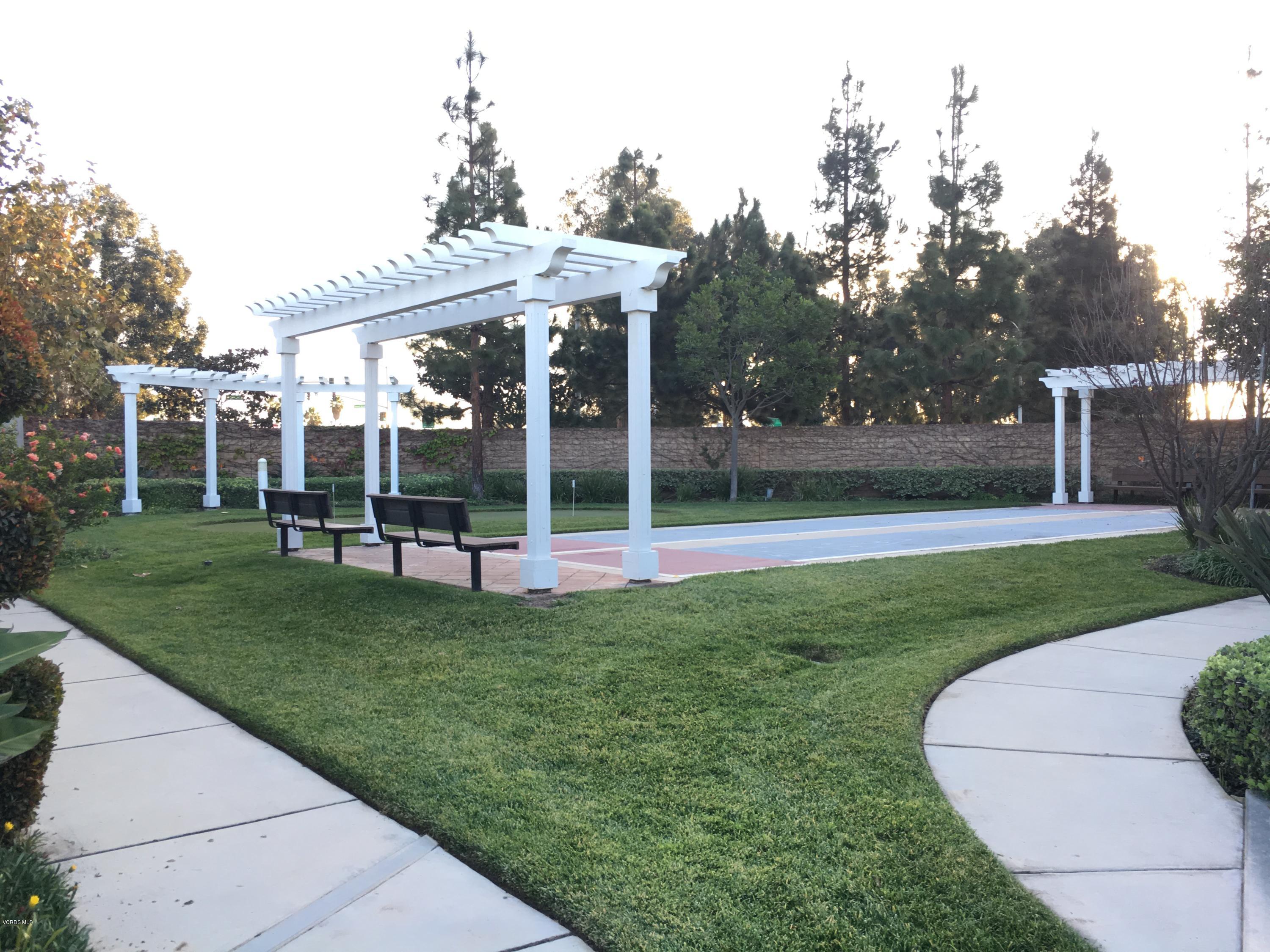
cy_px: 476
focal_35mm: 29
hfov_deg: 61.7
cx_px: 635
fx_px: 1064
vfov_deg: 48.2
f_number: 2.2
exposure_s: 1/120
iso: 40
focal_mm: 4.15
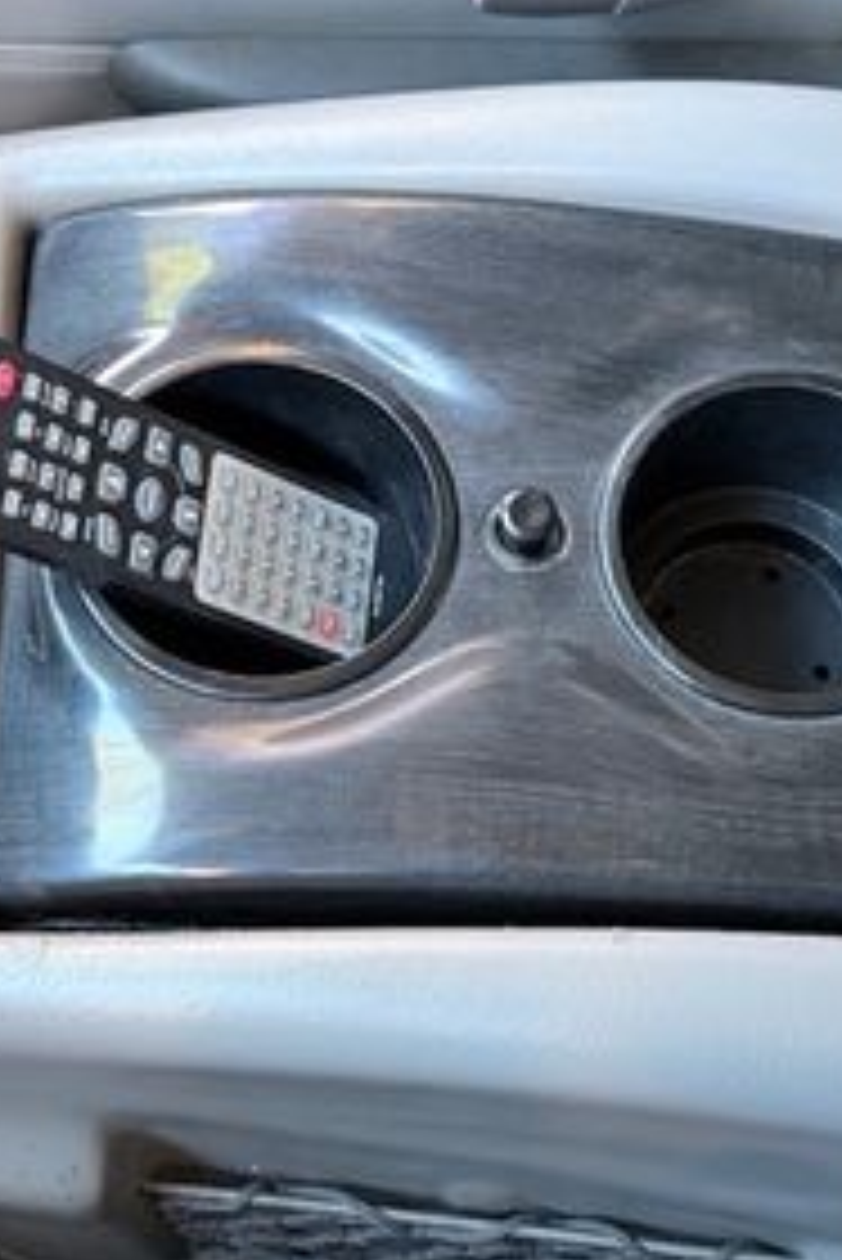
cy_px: 734
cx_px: 540
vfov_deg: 35.0
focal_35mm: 57
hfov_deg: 23.7
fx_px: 1997
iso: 640
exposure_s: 1/60
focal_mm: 6.76
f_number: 1.78
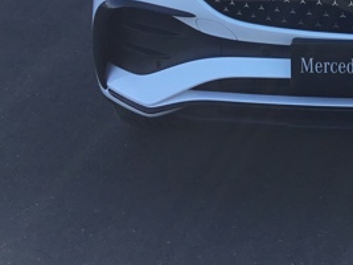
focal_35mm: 93
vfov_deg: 15.3
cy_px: -52
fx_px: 948
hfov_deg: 20.0
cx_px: 402
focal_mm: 3.3
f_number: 2.4
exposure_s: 1/448
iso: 25
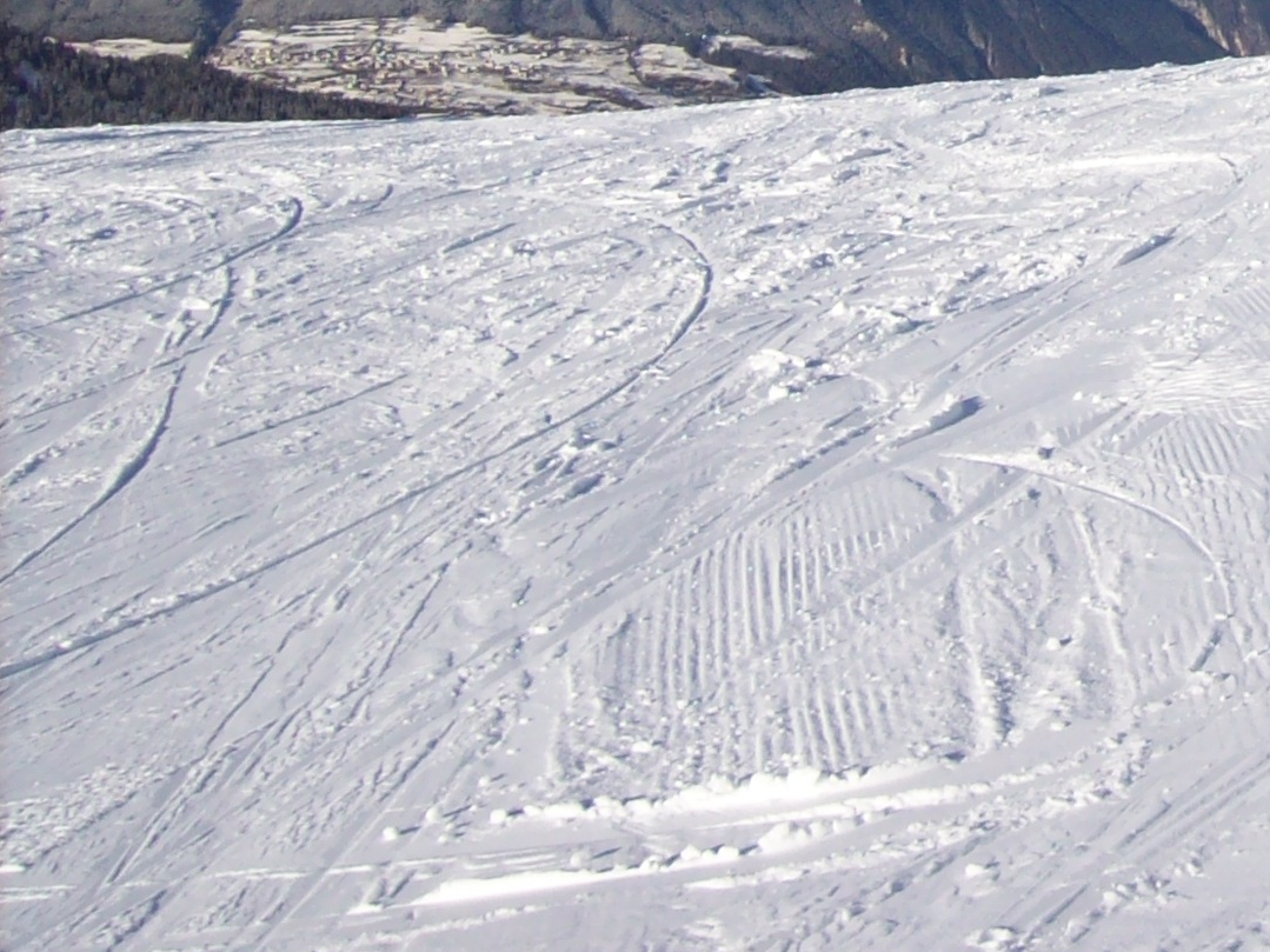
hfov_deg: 19.0
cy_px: -269
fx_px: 3485
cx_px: 1675
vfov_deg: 14.9
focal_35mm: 95
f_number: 4.8
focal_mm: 6
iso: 80
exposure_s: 1/1050
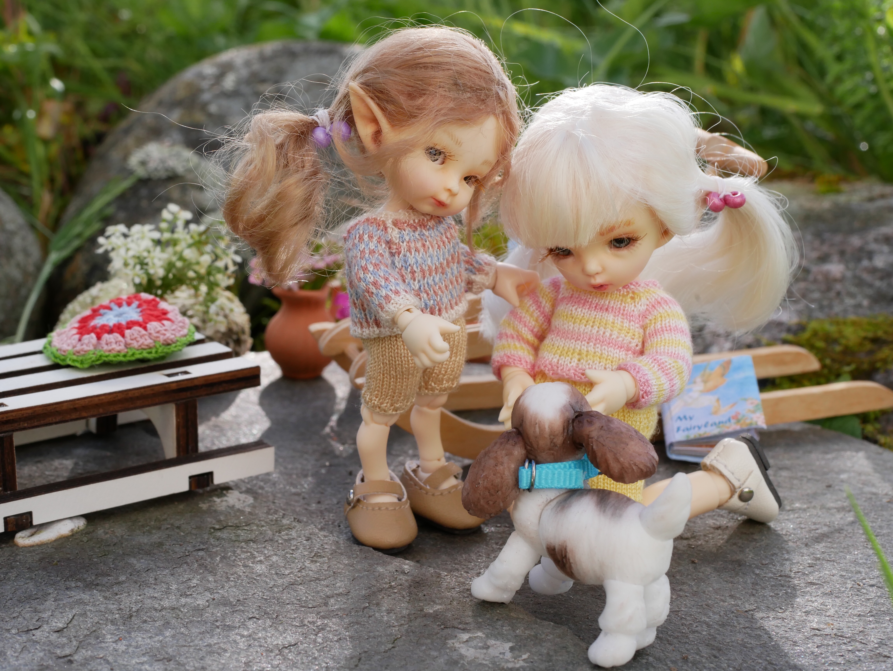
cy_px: 336
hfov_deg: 32.2
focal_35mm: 60
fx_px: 1548
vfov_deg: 24.4
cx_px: 446
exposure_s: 1/250
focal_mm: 30
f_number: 9
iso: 400
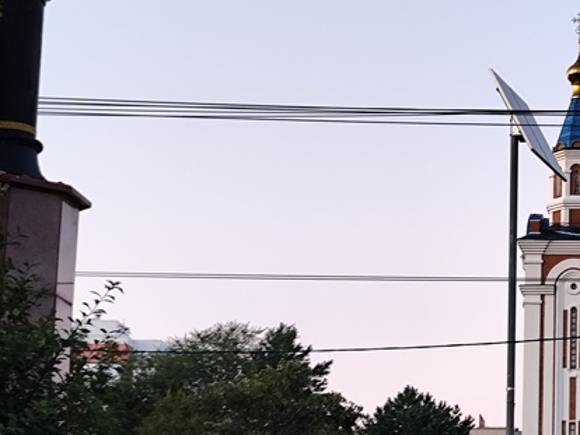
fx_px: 1878
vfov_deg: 13.2
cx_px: 651
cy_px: 256
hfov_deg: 17.0
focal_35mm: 112
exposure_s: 1/25
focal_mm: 6.19
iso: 320
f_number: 1.65
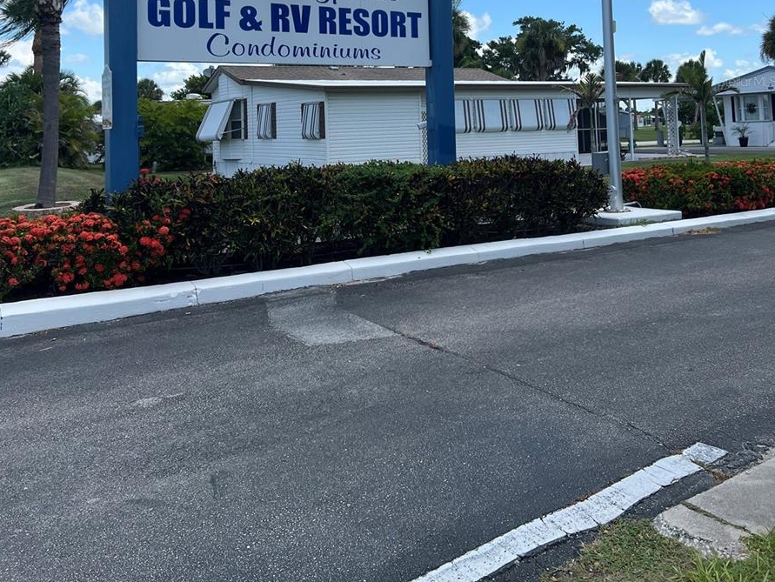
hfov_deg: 52.6
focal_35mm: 35
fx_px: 784
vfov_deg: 38.5
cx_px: 388
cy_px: 81
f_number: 1.5
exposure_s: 1/3356
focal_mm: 5.7
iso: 50
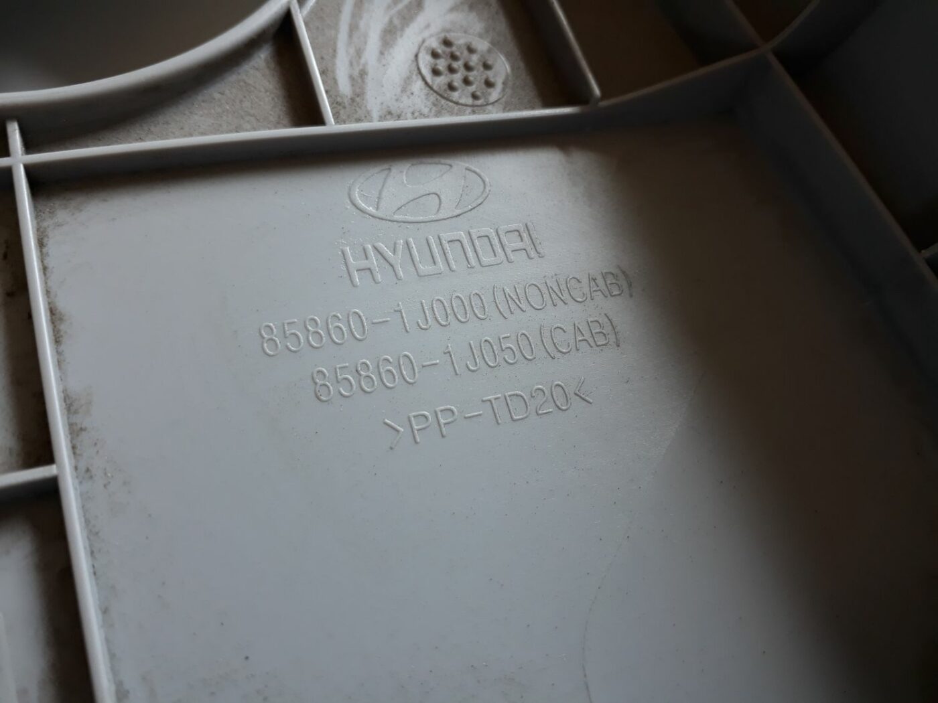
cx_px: 469
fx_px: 732
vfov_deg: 51.4
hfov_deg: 65.3
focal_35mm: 27
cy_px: 352
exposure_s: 1/50
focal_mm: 3.6
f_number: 1.9
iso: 50
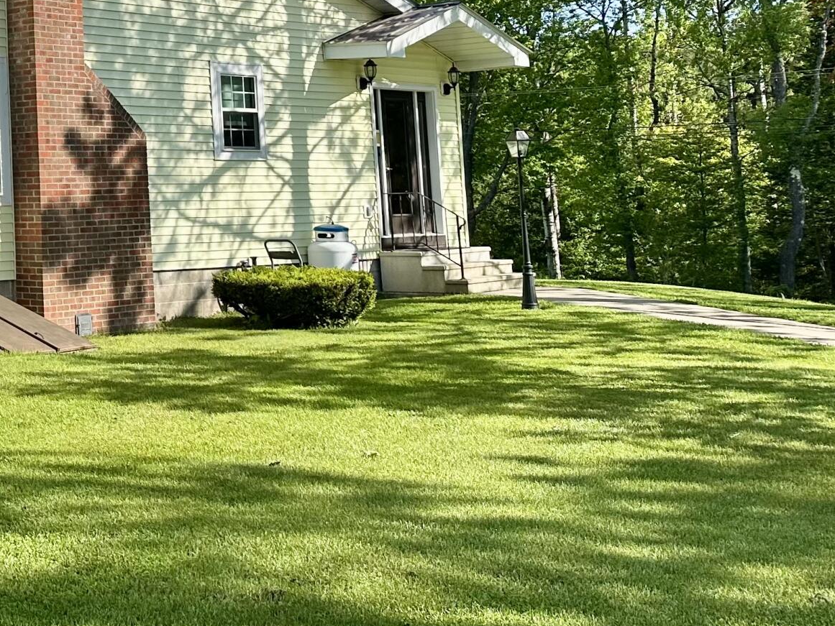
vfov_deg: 22.8
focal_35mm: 62
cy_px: 19
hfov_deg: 27.6
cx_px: -153
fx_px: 1496
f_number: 1.78
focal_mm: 6.86
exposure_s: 1/3058
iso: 80
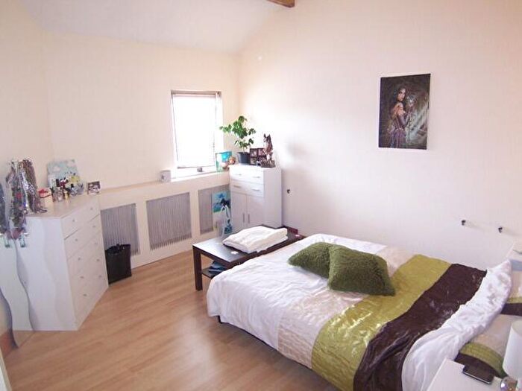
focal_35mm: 23
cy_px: 196
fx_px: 347
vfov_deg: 58.9
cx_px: 261
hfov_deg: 73.9
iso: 160
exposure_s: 1/30
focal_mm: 3.8
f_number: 2.8
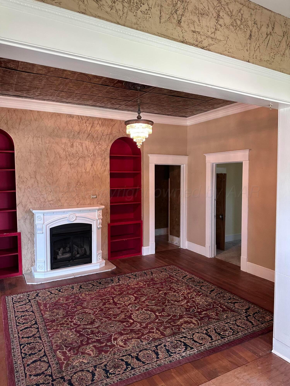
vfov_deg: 71.6
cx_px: 145
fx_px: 268
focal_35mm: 24
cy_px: 193
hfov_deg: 56.8
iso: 250
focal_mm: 6.86
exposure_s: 1/60
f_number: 1.78
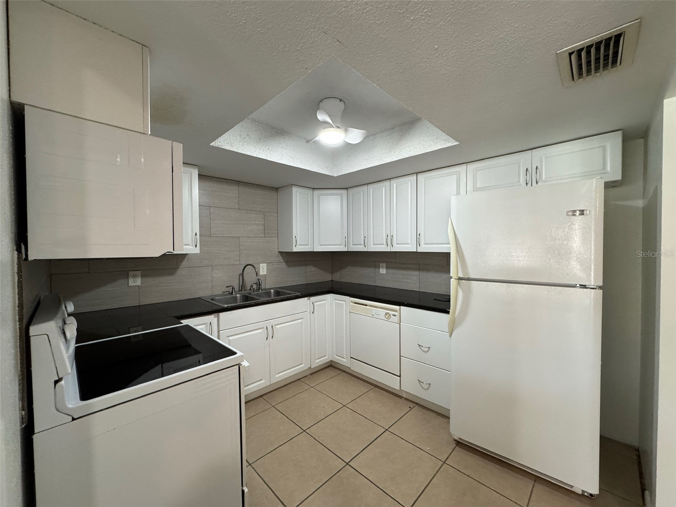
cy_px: 254
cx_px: 338
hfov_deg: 102.1
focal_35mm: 14
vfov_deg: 85.7
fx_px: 273
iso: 320
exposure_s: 1/60
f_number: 2.2
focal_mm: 2.22
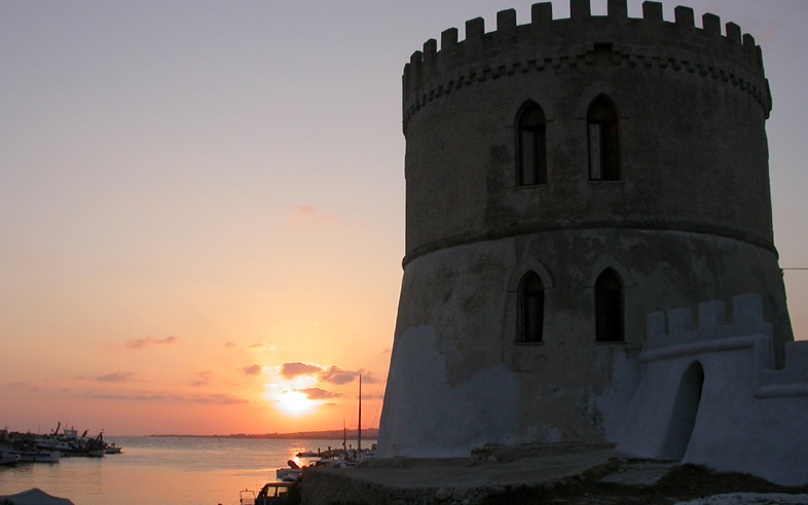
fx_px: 903
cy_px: 303
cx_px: 398
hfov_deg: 48.2
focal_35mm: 41
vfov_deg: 31.2
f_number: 6
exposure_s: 1/200
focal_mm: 7.85
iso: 100
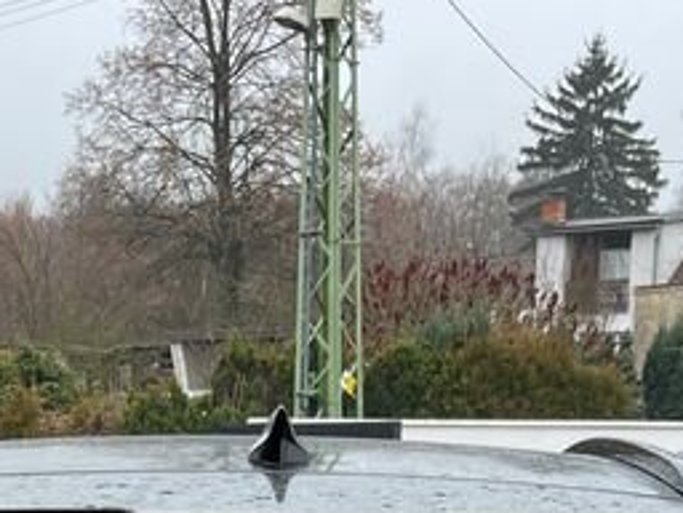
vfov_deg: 12.6
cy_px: 1007
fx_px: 2052
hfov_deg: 18.8
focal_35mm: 104
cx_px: 232
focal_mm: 5.1
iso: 64
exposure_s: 1/121
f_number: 1.6
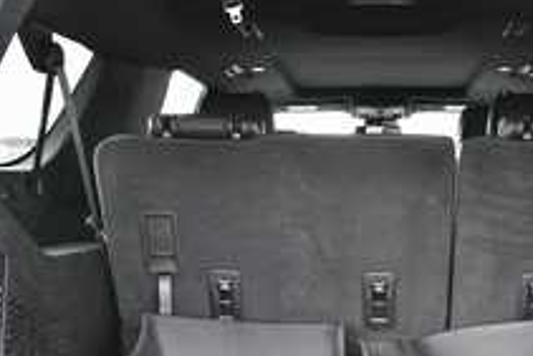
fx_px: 844
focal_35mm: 57
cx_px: 361
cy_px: 329
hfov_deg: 34.7
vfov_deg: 23.1
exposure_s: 1/125
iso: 2000
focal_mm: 20
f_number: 5.6
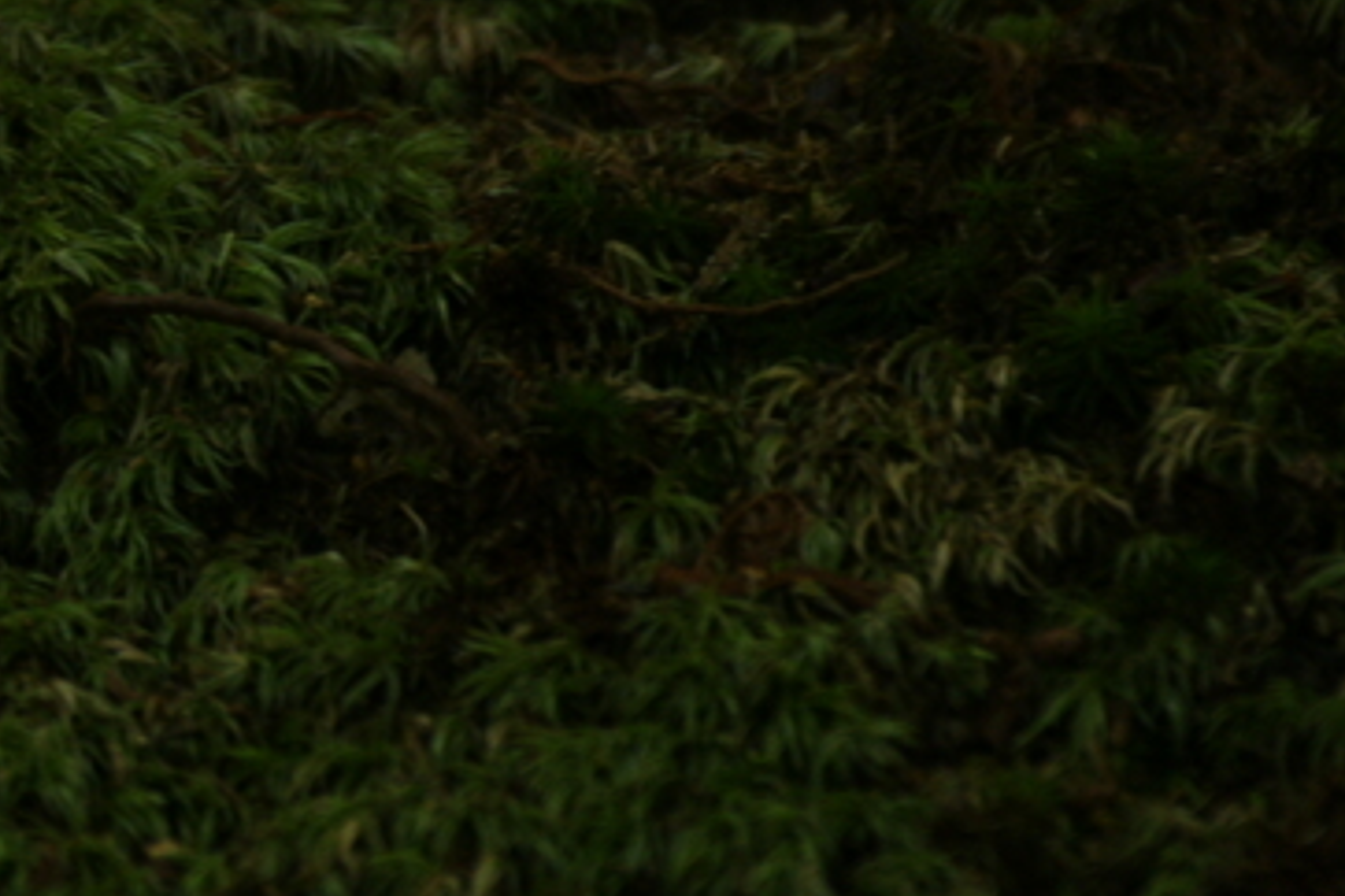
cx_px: -396
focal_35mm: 1268
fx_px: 47370
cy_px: 429
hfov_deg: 1.6
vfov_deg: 1.1
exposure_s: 1/10
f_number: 5.6
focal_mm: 300
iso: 500
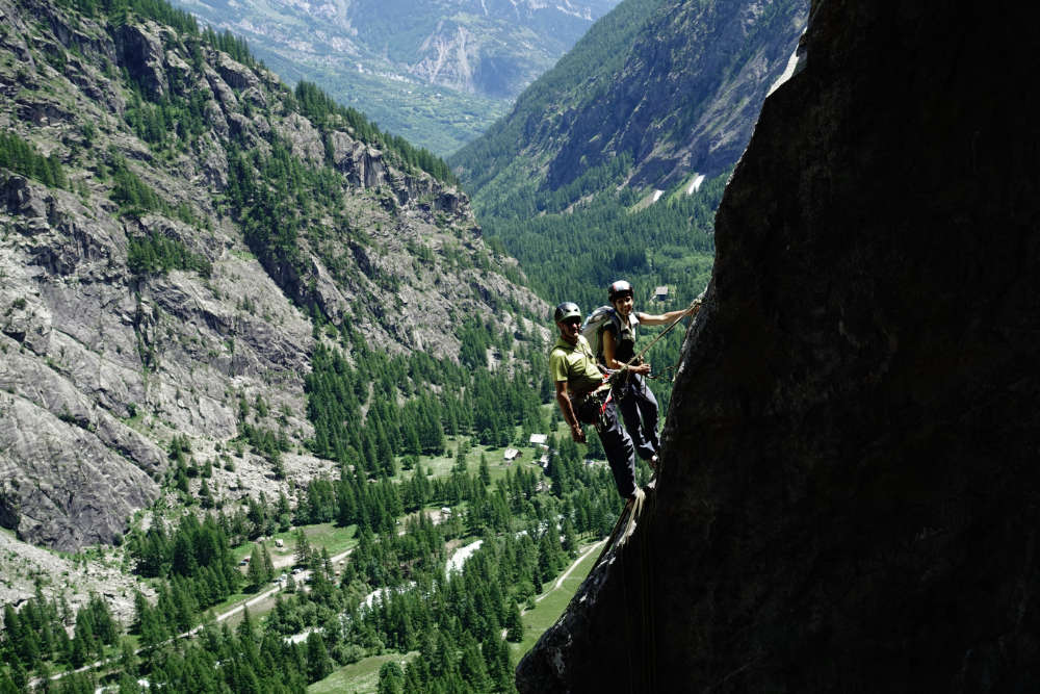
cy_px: 347
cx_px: 520
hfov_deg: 41.1
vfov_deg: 28.1
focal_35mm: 48
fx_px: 1387
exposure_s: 1/250
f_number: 5
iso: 100
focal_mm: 17.7
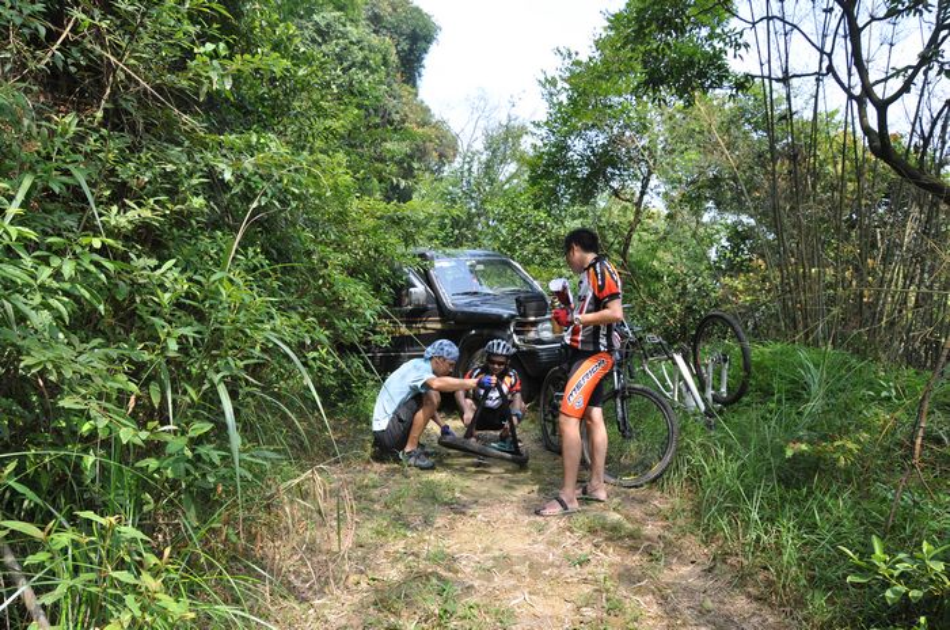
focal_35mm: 27
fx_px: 711
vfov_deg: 47.8
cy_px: 315
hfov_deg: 67.5
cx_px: 475
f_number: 7.1
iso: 250
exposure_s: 1/200
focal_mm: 18
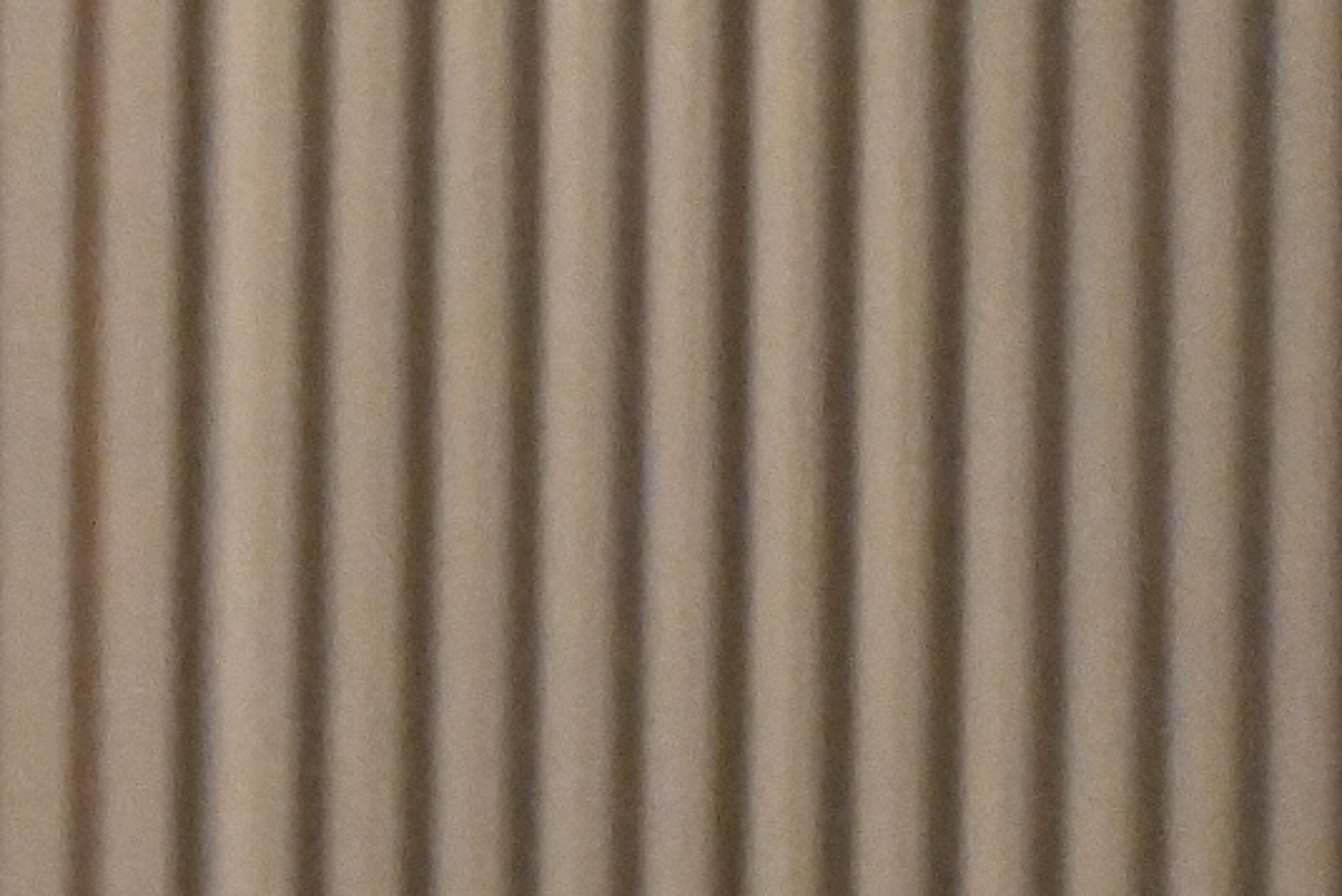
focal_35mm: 689
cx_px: 2404
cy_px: 1010
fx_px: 25690
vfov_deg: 2.0
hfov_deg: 3.0
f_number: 6.3
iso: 4000
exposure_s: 1/60
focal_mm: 115
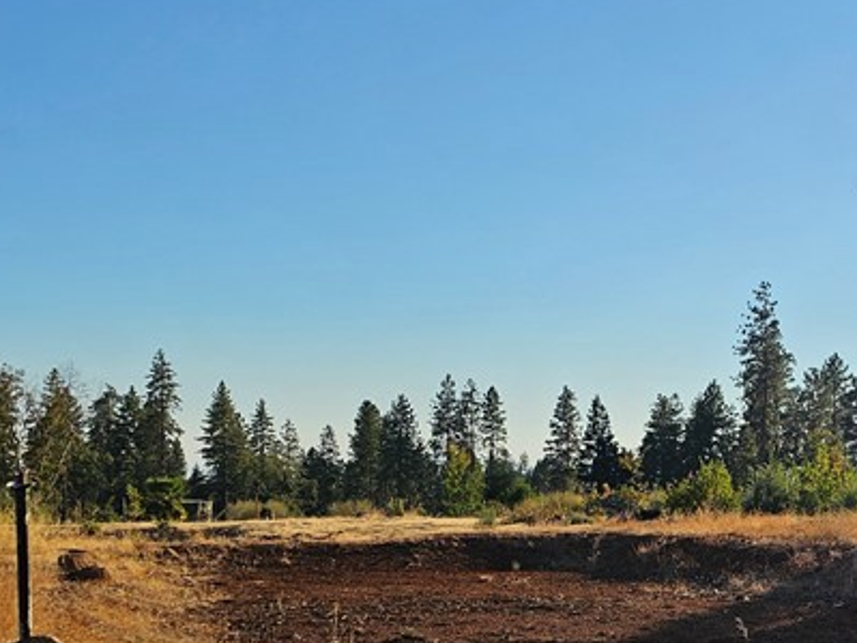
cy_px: 626
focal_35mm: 59
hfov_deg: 30.6
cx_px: 833
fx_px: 1460
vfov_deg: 23.8
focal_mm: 6.3
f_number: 1.7
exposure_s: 1/1024
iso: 10
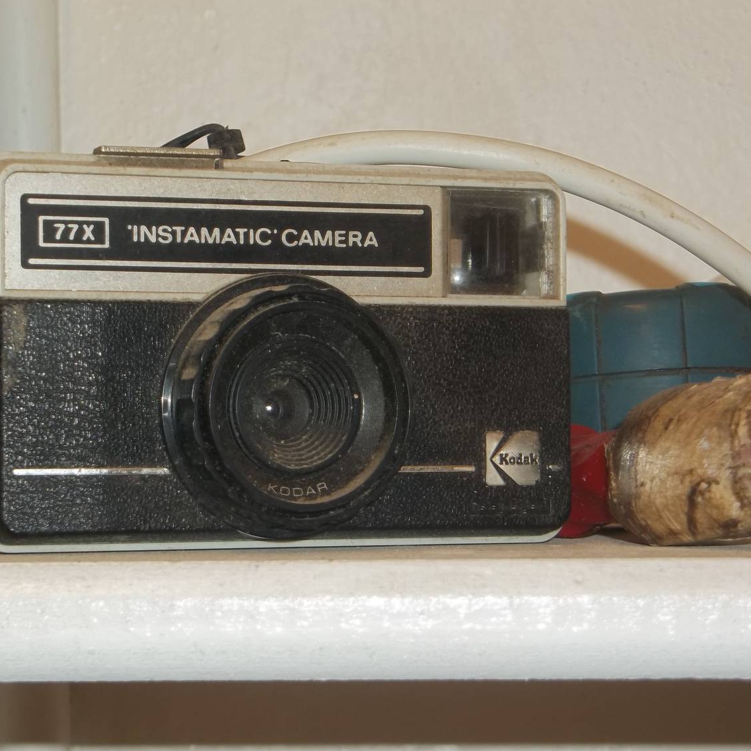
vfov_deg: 16.3
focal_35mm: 107
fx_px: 2626
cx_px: 277
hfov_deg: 16.3
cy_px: 373
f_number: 4.5
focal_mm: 15.4
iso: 80
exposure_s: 1/50
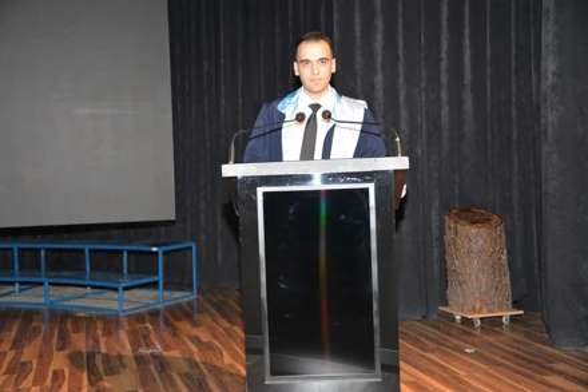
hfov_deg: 39.6
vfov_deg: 27.0
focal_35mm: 50
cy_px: 196
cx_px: 294
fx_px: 816
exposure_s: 1/60
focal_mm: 50
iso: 800
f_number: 4.5
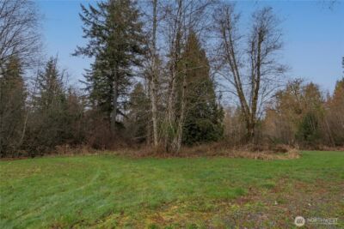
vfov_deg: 67.4
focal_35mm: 18
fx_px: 172
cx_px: 172
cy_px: 114
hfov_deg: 90.0
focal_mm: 12
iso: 640
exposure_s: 1/125
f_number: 9
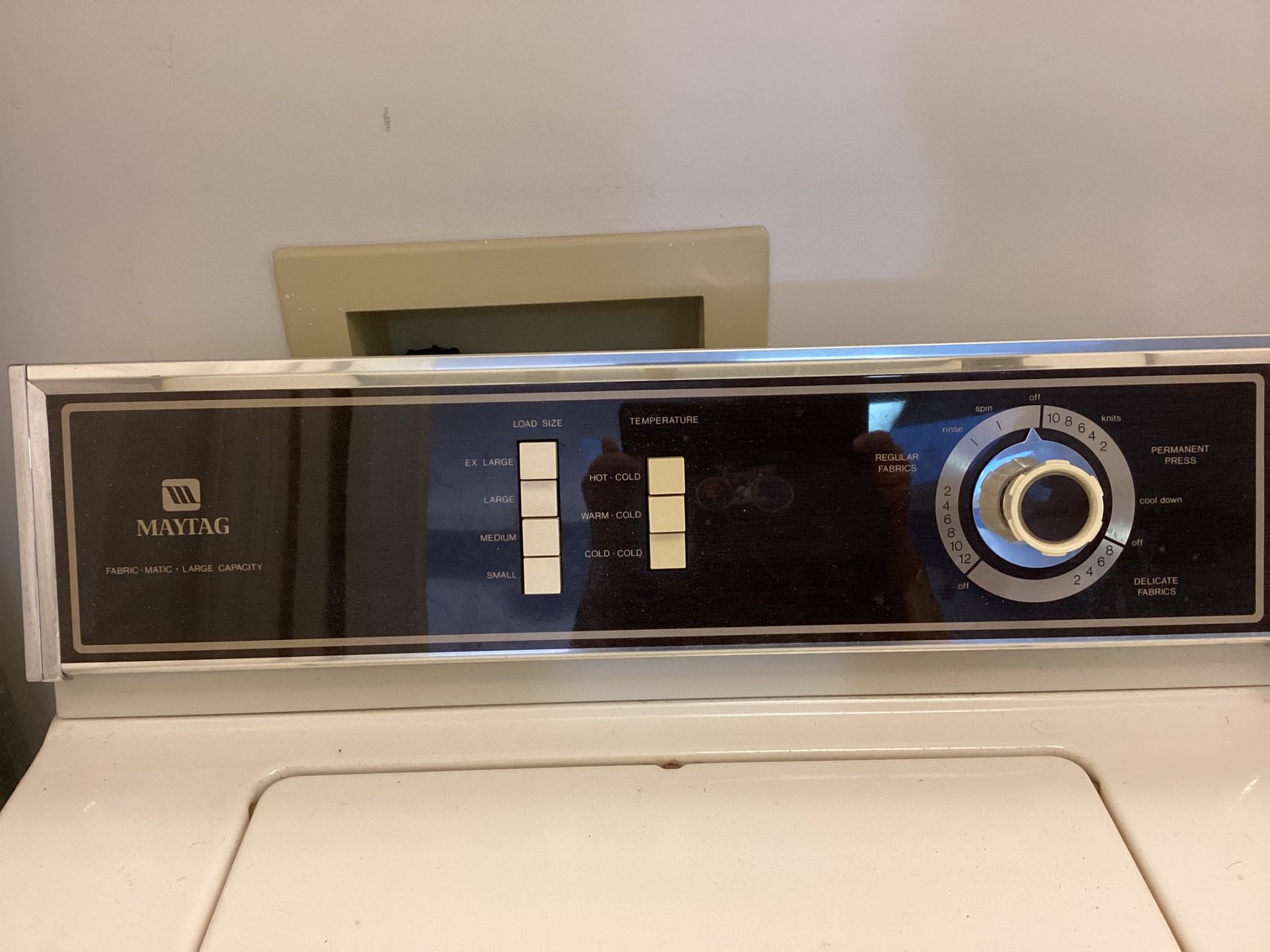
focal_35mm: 31
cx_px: 635
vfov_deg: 45.4
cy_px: 476
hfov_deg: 58.3
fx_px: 1137
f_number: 2.4
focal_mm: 3.3
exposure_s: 1/60
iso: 320
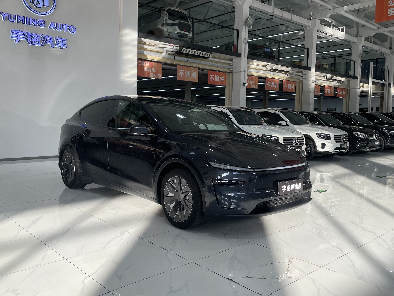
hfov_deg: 58.3
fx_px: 353
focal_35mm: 31
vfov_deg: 45.4
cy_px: 136
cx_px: 202
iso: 32
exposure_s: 1/593
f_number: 1.6
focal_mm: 4.2
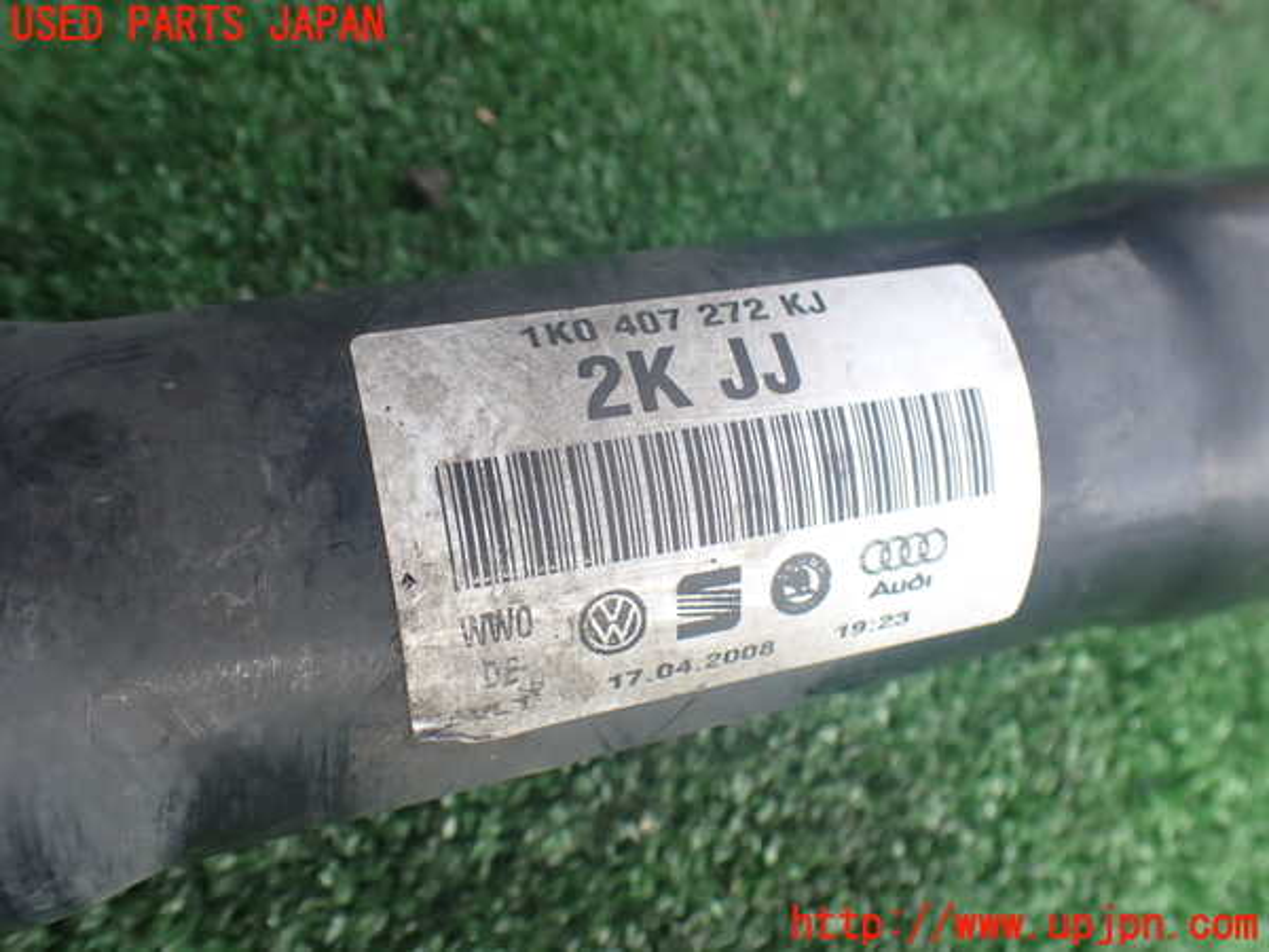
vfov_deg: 46.8
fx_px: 1100
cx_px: 634
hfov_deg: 60.0
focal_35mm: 30
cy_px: 476
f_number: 3.2
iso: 100
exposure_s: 1/200
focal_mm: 5.4
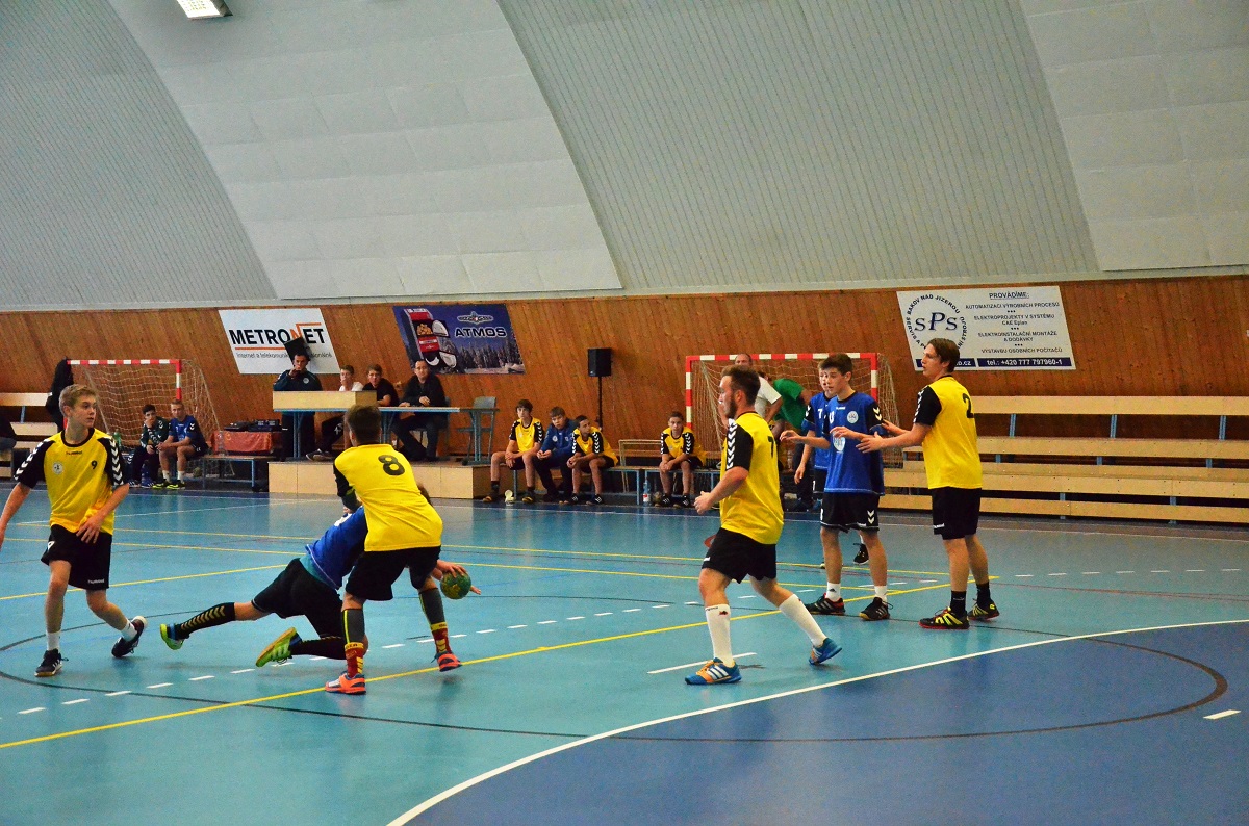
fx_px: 2336
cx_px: 624
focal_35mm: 68
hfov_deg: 29.9
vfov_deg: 20.1
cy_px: 413
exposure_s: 1/1250
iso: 6400
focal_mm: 45
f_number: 4.8
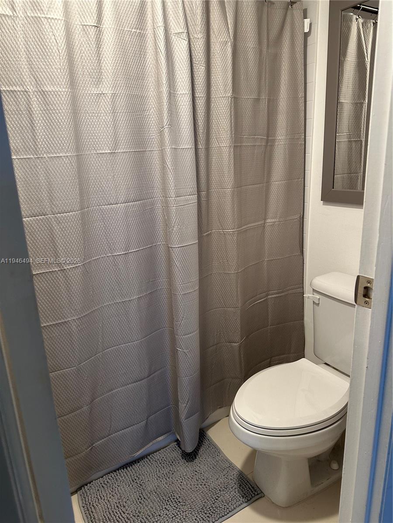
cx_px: 196
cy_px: 262
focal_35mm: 24
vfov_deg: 71.6
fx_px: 363
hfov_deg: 56.8
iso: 160
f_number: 1.78
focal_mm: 6.86
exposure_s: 1/60
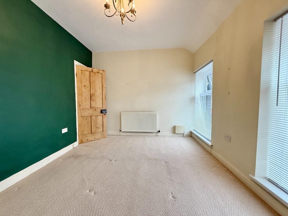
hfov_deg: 102.1
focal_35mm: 14
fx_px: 116
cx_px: 144
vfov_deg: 85.7
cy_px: 108
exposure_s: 1/100
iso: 200
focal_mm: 2.22
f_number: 2.2
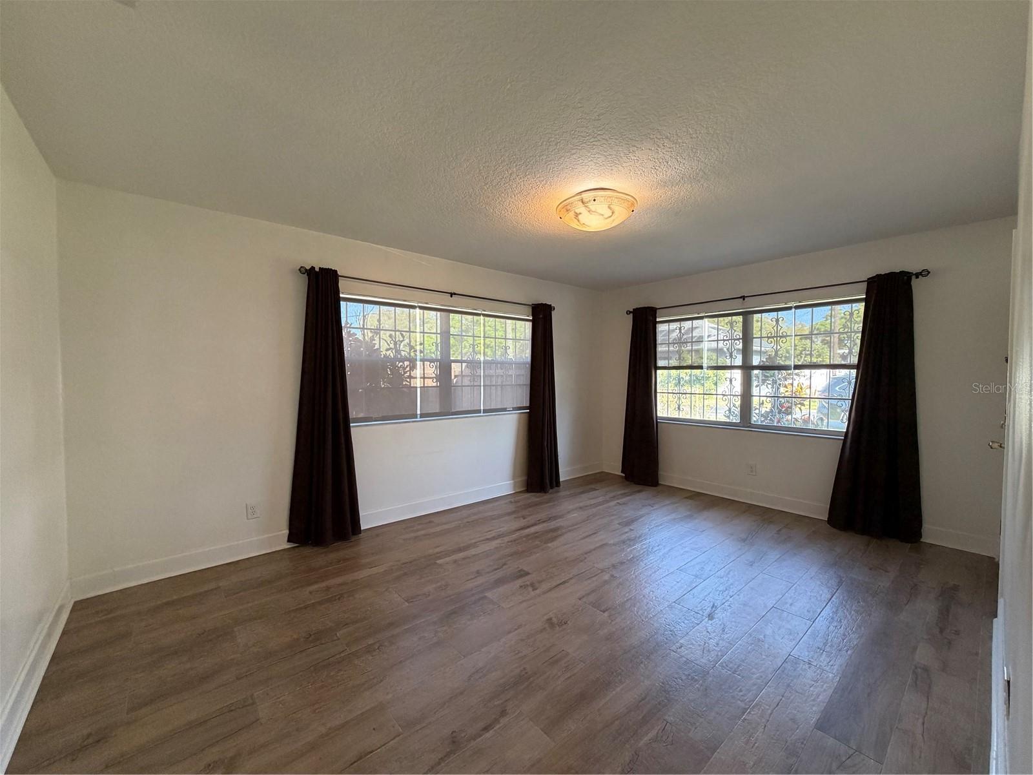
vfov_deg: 85.7
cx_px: 516
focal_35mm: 14
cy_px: 388
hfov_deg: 102.1
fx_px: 418
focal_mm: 2.22
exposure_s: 1/60
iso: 250
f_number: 2.2
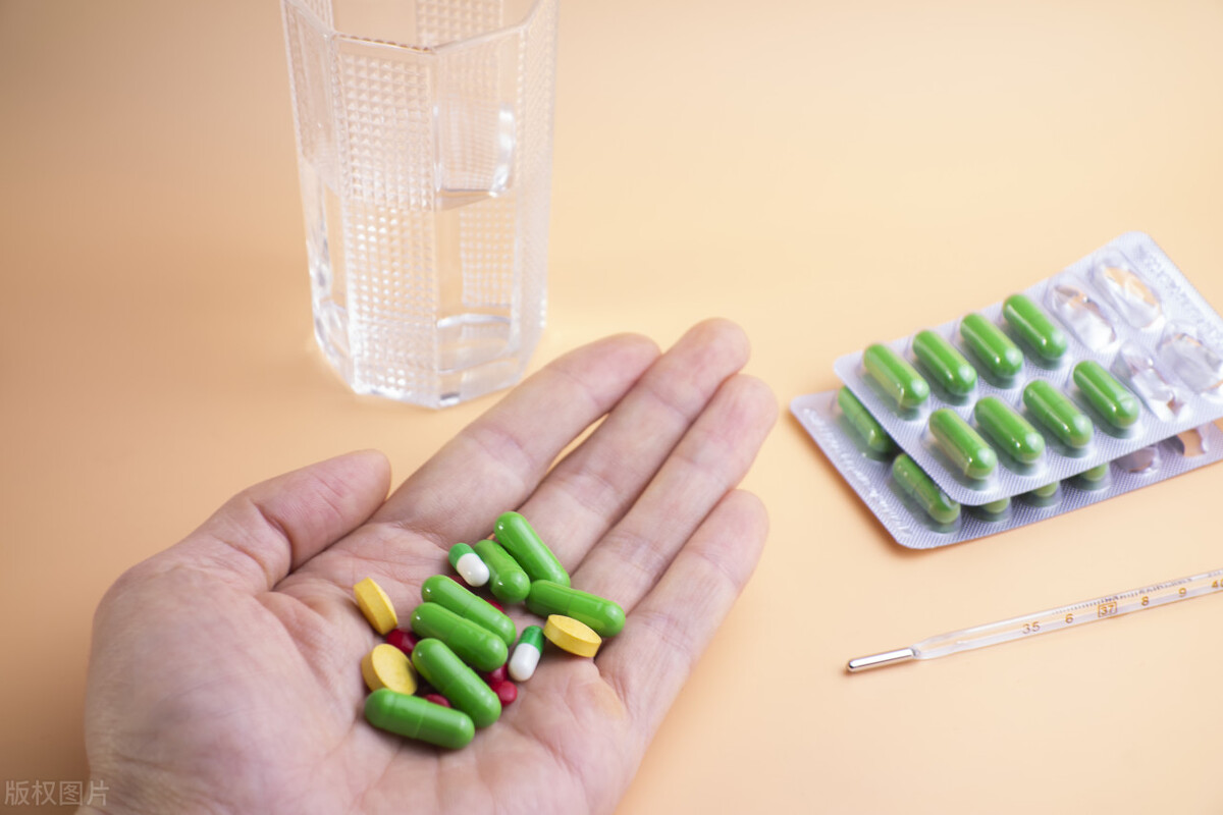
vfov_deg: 13.7
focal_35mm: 100
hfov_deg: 20.4
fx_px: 3397
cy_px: 408
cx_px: 612
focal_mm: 37.1
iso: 100
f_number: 5.6
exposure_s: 1/25
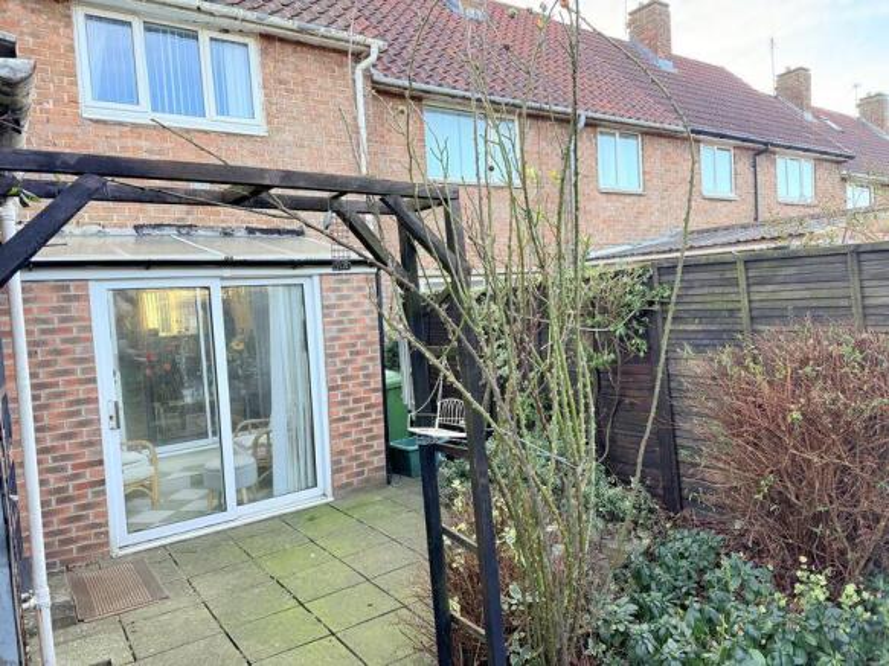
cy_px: 333
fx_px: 616
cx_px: 444
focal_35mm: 24
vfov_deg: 56.8
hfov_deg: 71.6
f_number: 1.78
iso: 100
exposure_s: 1/249
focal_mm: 6.76
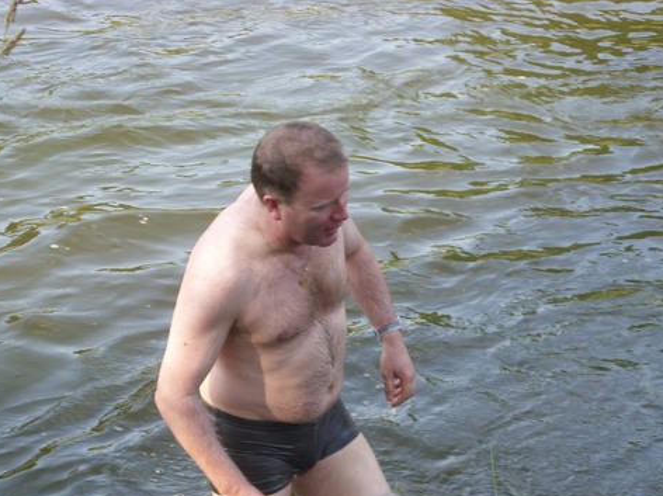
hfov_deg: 14.9
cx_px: 385
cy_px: 393
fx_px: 2526
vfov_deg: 11.2
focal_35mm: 132
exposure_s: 1/141
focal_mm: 13.8
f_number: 3.3
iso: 50
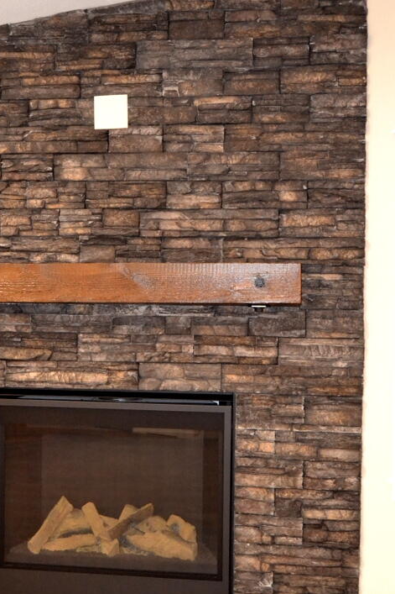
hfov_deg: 24.4
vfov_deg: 36.3
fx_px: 906
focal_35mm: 55
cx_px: 121
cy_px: 299
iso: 3200
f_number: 3.8
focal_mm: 24
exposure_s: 1/60
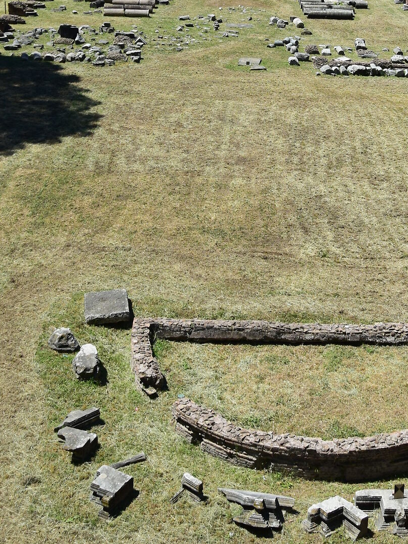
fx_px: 911
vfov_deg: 31.4
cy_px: 38
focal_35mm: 58
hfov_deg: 25.0
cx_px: 287
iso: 400
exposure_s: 1/320
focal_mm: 18
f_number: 10
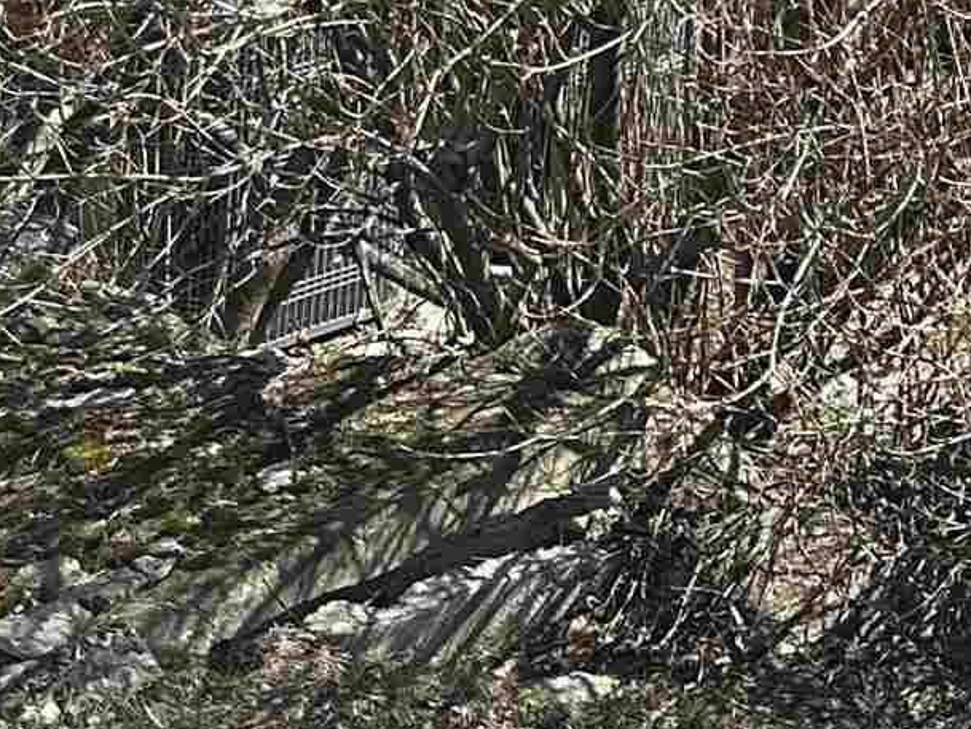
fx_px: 3395
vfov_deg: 10.8
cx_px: 1845
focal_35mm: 121
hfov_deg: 14.1
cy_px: -869
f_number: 1.78
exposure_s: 1/2155
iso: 80
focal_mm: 6.86
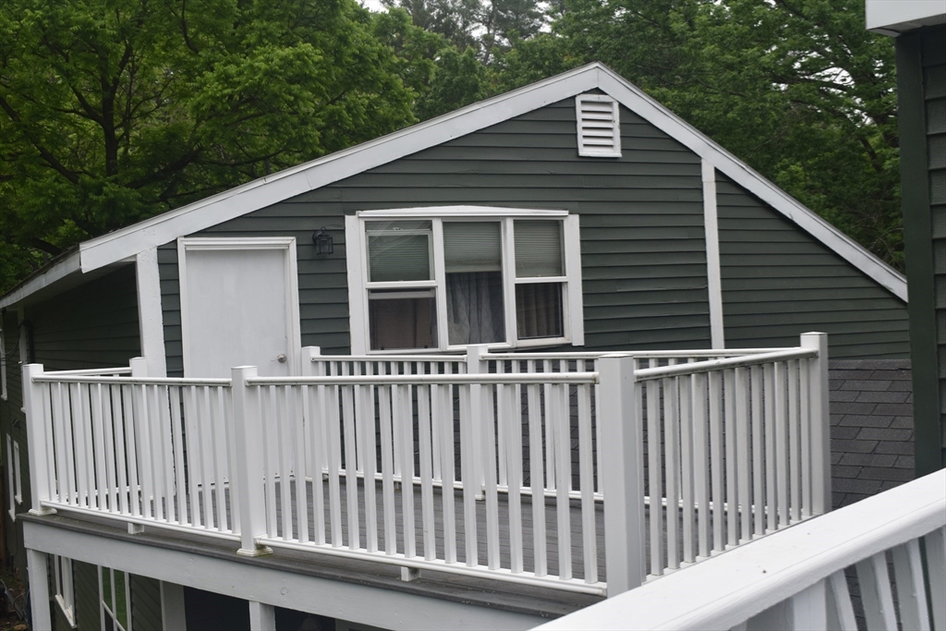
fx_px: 1104
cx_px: 473
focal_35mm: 42
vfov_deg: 31.9
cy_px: 316
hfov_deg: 46.4
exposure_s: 1/250
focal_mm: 28
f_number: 8
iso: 250
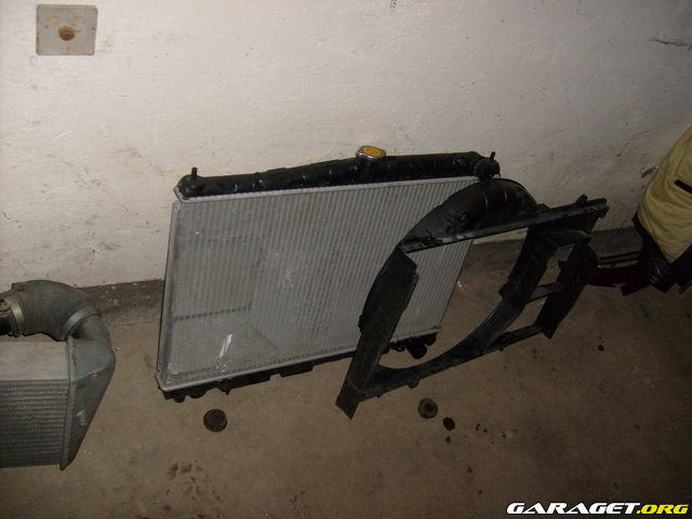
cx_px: 346
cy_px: 260
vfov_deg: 40.7
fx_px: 700
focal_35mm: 35
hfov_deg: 52.6
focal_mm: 5.8
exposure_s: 1/45
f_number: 2.8
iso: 100
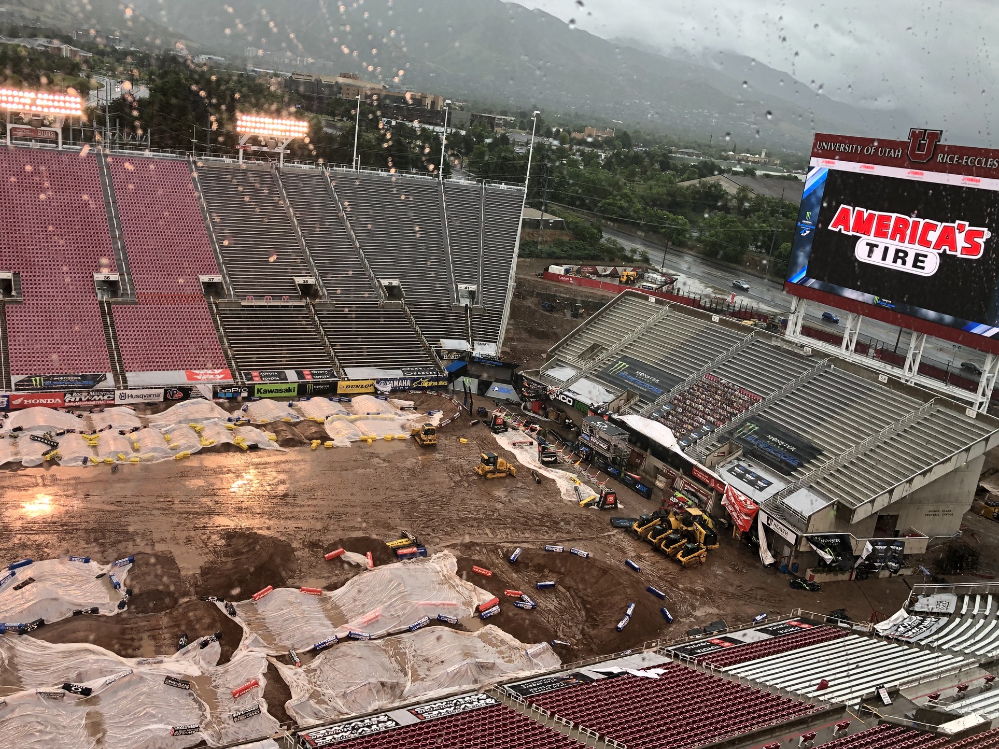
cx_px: 474
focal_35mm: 31
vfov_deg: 45.4
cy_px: 375
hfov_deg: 58.3
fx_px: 895
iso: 25
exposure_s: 1/120
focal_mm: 3.99
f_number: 1.8
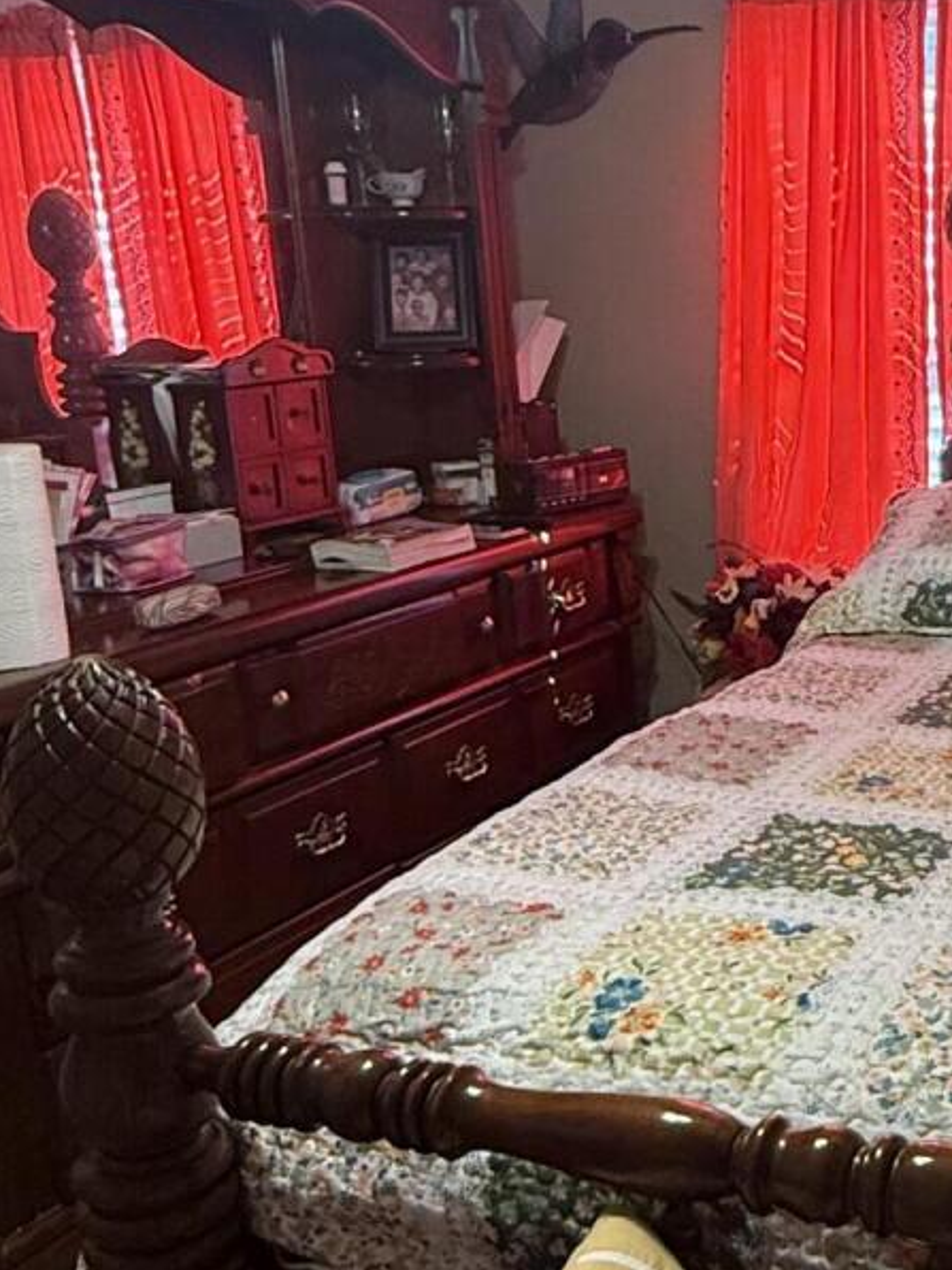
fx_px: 1723
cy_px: 641
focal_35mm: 47
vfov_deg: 40.4
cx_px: 1001
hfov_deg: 28.5
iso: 320
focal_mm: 2.22
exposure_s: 1/60
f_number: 2.2
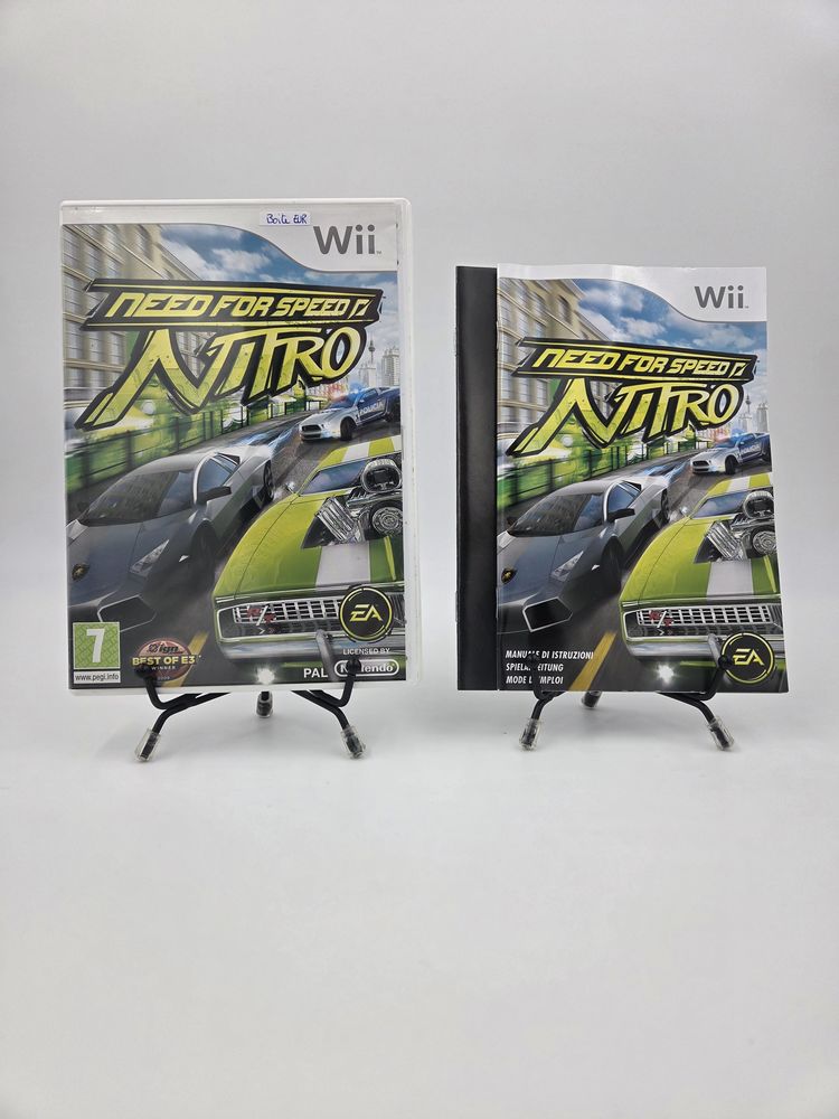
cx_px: 420
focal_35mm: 23
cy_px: 560
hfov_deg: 58.9
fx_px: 743
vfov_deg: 73.9
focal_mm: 5.4
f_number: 1.8
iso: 50
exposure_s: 1/306
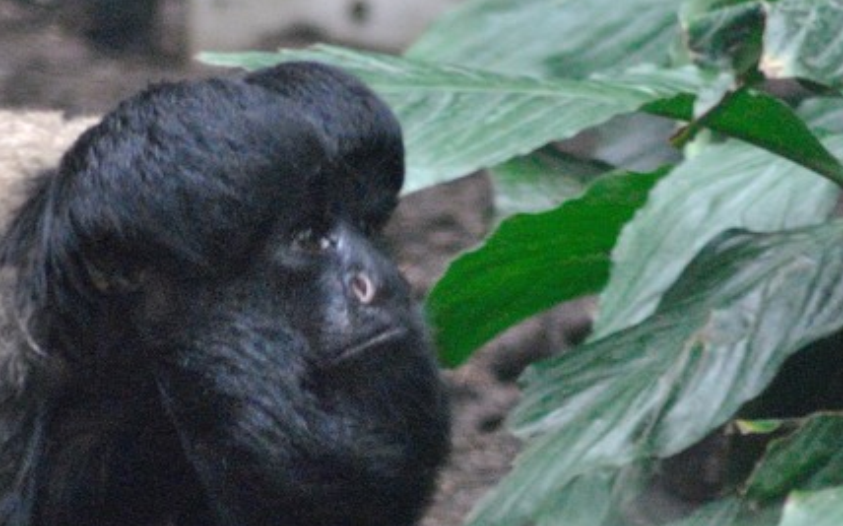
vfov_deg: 1.2
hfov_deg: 1.9
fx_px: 25236
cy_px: 245
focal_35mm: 1099
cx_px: 406
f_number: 5.6
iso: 1600
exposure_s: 1/30
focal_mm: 300
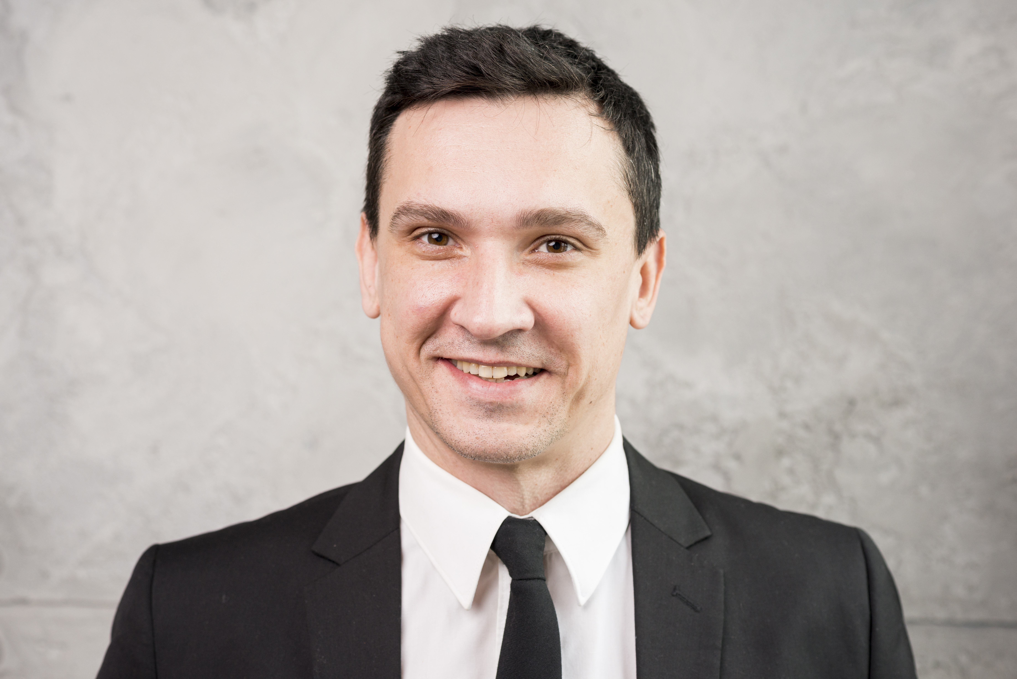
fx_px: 2402
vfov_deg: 16.1
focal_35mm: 85
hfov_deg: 23.9
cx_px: 508
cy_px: 340
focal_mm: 85
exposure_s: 1/100
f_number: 5
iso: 250
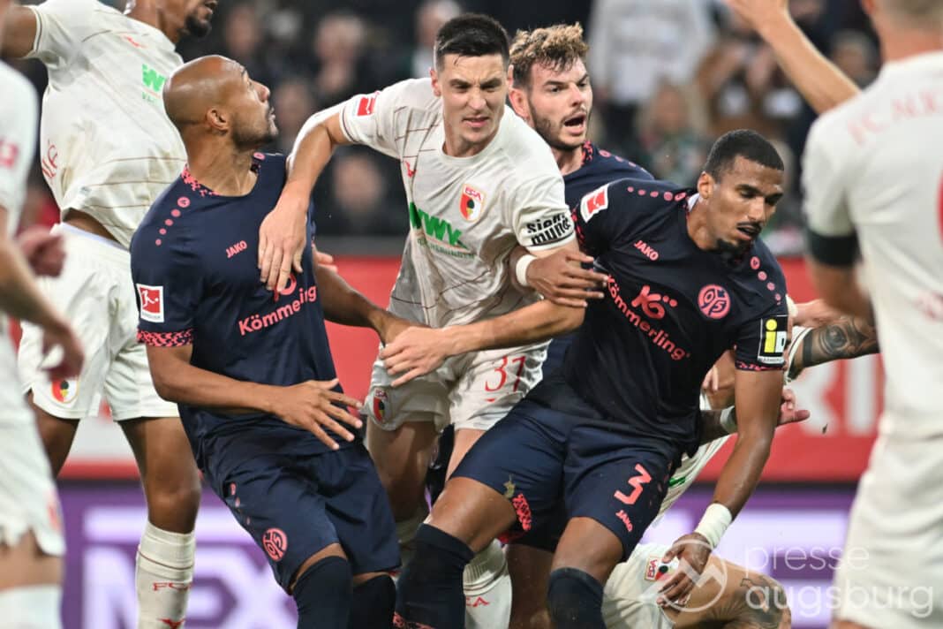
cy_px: 314
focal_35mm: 300
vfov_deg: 4.6
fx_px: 7858
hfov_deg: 6.9
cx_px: 472
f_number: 2.8
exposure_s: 1/1000
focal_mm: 300
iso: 1600
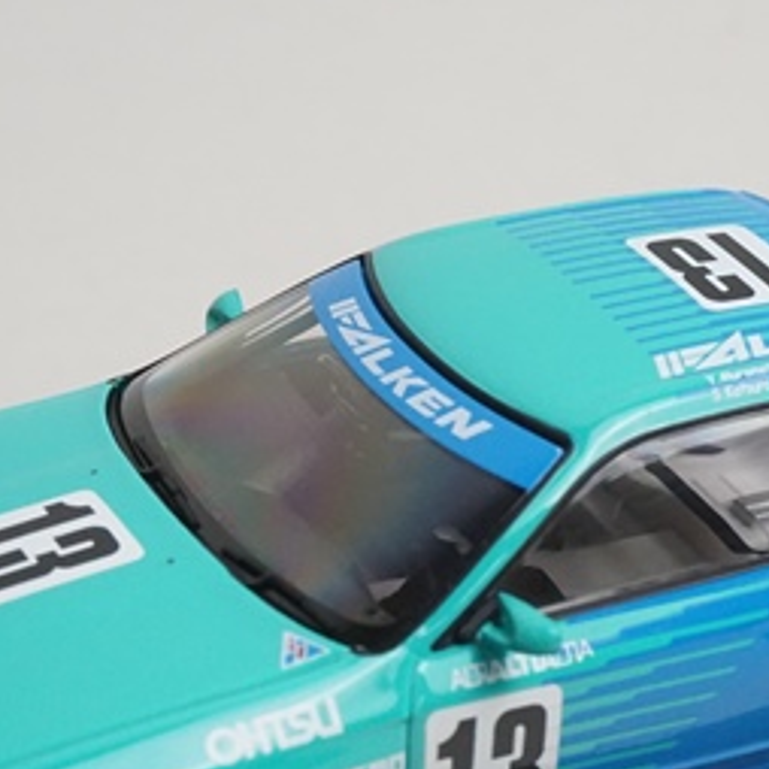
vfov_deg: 12.9
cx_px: 478
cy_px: 631
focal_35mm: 135
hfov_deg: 12.9
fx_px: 3393
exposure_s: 1/40
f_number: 13
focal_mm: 42
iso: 3200
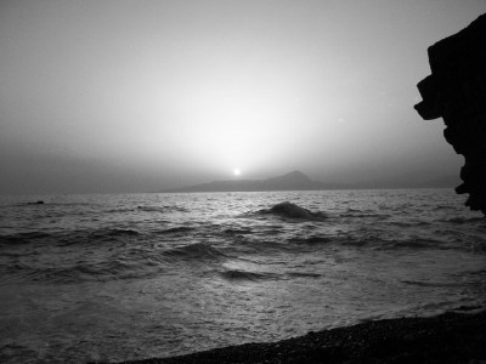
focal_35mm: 32
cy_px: 182
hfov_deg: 56.8
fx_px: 449
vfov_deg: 44.2
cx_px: 243
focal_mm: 5.7
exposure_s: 1/1000
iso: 400
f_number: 5.5
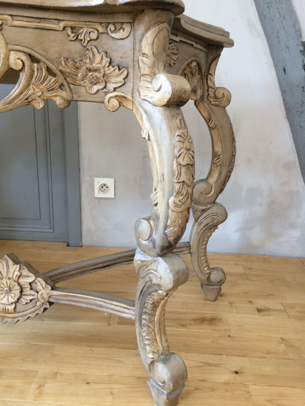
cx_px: 152
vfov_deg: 61.7
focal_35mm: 29
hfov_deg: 48.2
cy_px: 203
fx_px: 341
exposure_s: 1/33
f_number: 2.2
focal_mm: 4.15
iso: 125
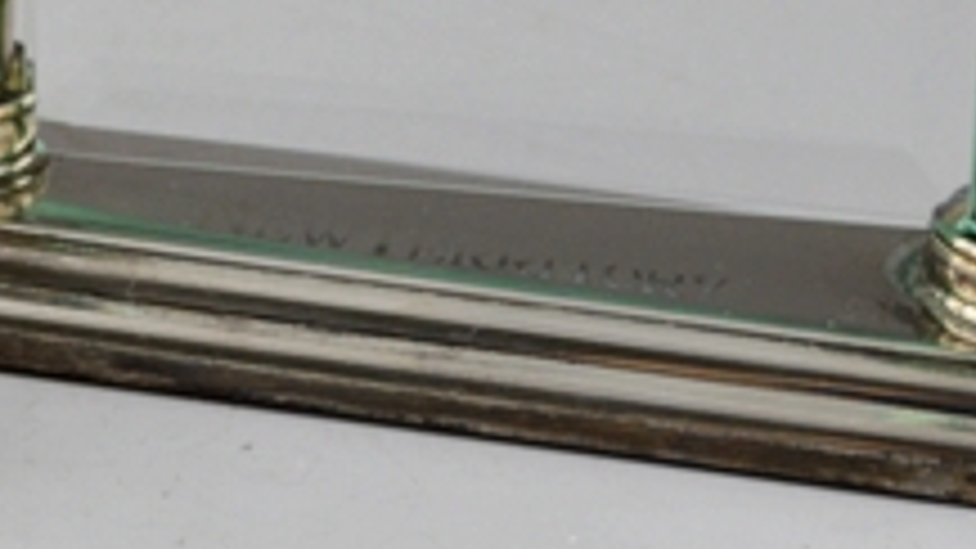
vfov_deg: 5.2
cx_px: -18
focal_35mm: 233
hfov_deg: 9.2
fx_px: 6029
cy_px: -322
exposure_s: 1/60
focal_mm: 46
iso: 400
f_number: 5.3
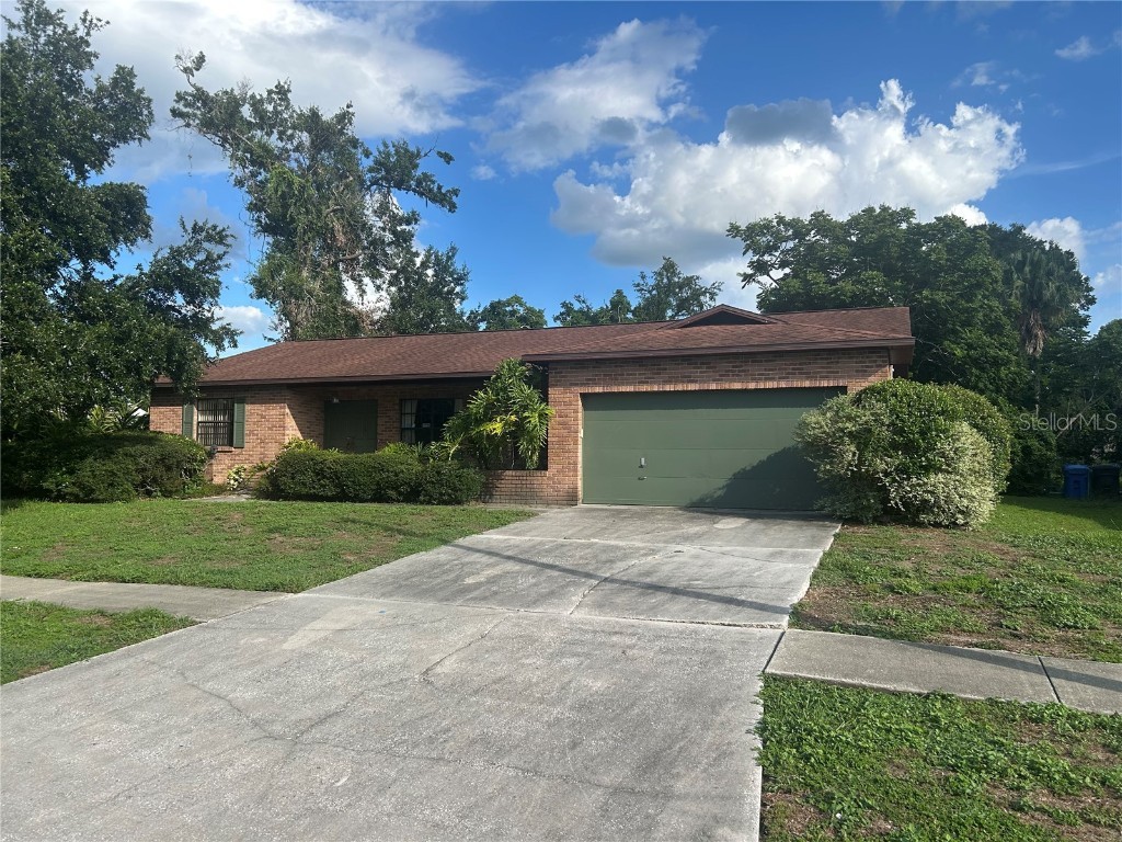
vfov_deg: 53.1
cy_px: 421
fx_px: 843
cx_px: 561
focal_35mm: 26
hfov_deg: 67.3
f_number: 1.5
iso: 50
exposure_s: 1/2762
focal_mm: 5.7
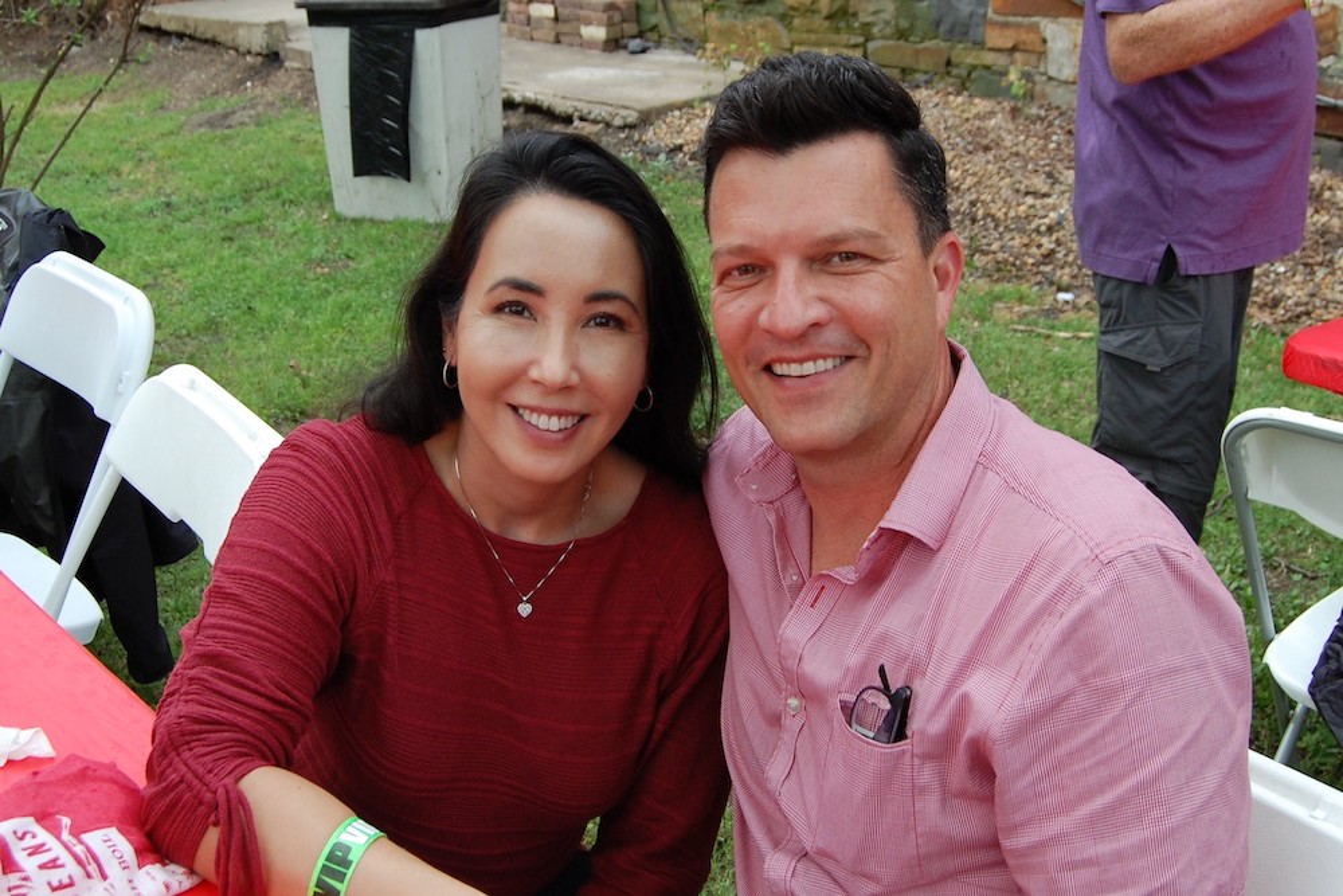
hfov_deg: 55.1
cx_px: 672
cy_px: 448
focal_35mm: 34
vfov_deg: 38.4
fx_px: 1287
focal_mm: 23
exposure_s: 1/125
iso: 400
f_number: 5.6
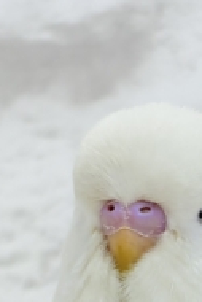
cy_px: 366
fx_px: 1529
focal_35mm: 182
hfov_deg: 7.5
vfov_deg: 11.1
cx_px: 180
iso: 32
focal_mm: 5.96
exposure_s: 1/50
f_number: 1.6
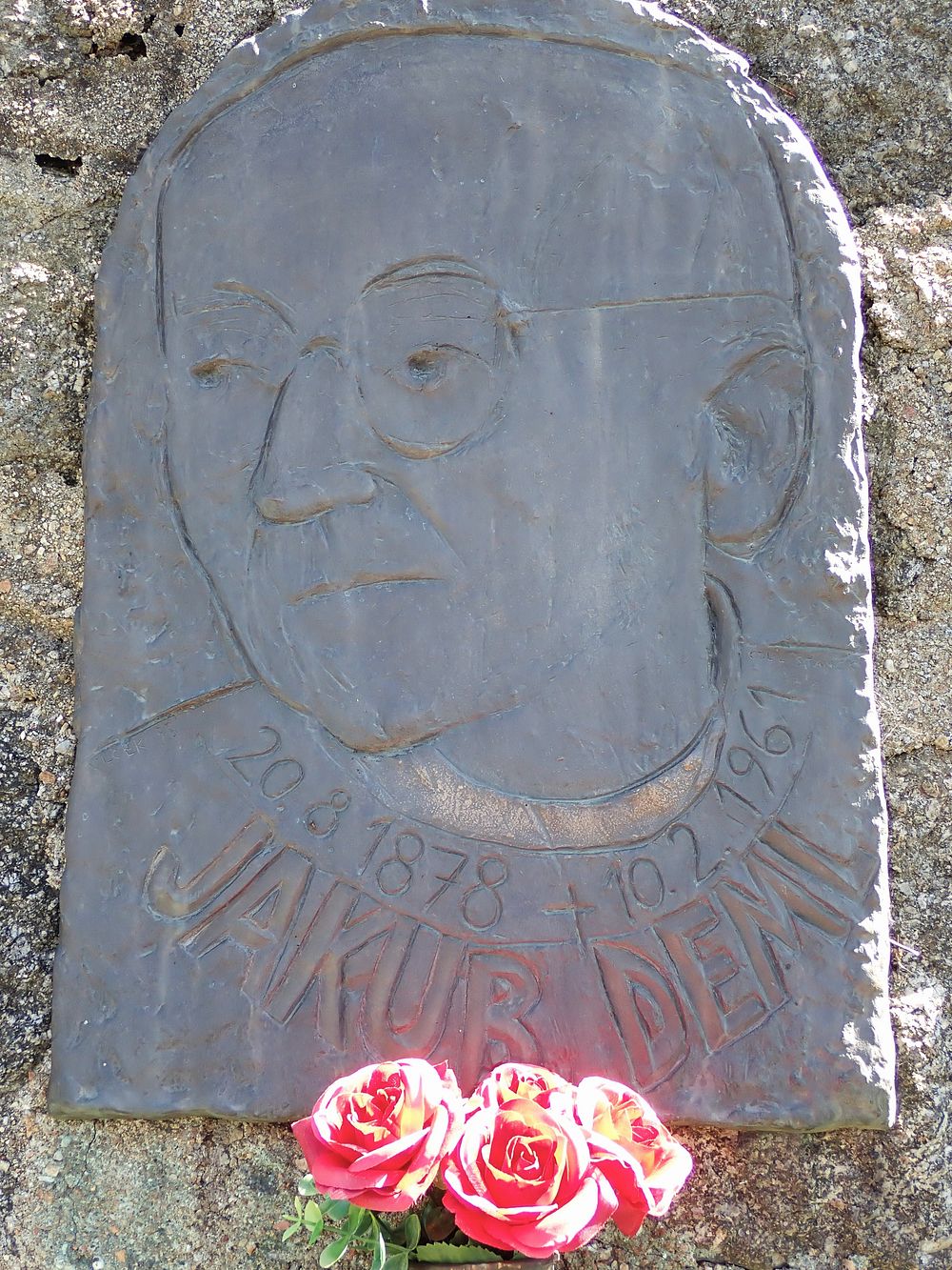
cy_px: 635
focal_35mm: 47
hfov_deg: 30.9
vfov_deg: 40.4
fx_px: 1723
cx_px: 476
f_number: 3.1
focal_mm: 8.4
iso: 100
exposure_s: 1/125
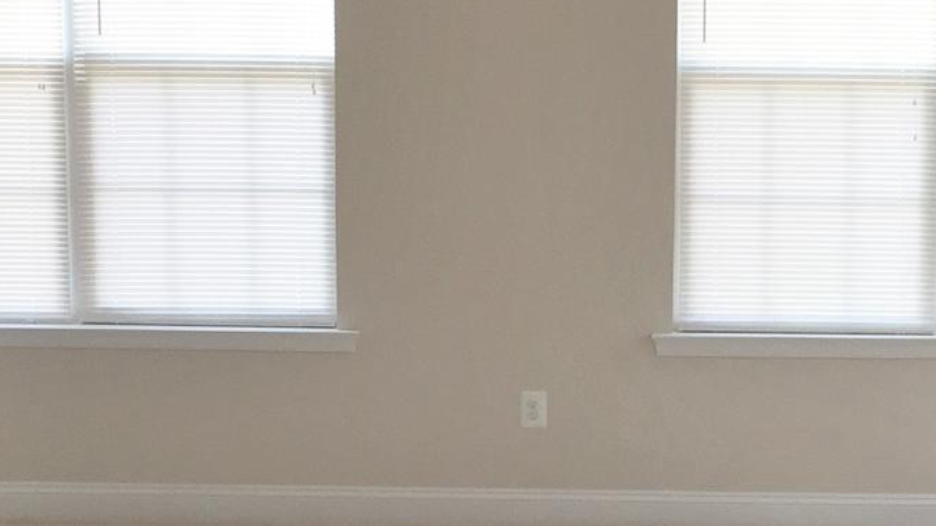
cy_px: 450
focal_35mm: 96
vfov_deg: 12.5
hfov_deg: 22.1
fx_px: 2382
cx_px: 618
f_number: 2.2
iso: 50
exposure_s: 1/120
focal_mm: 4.15
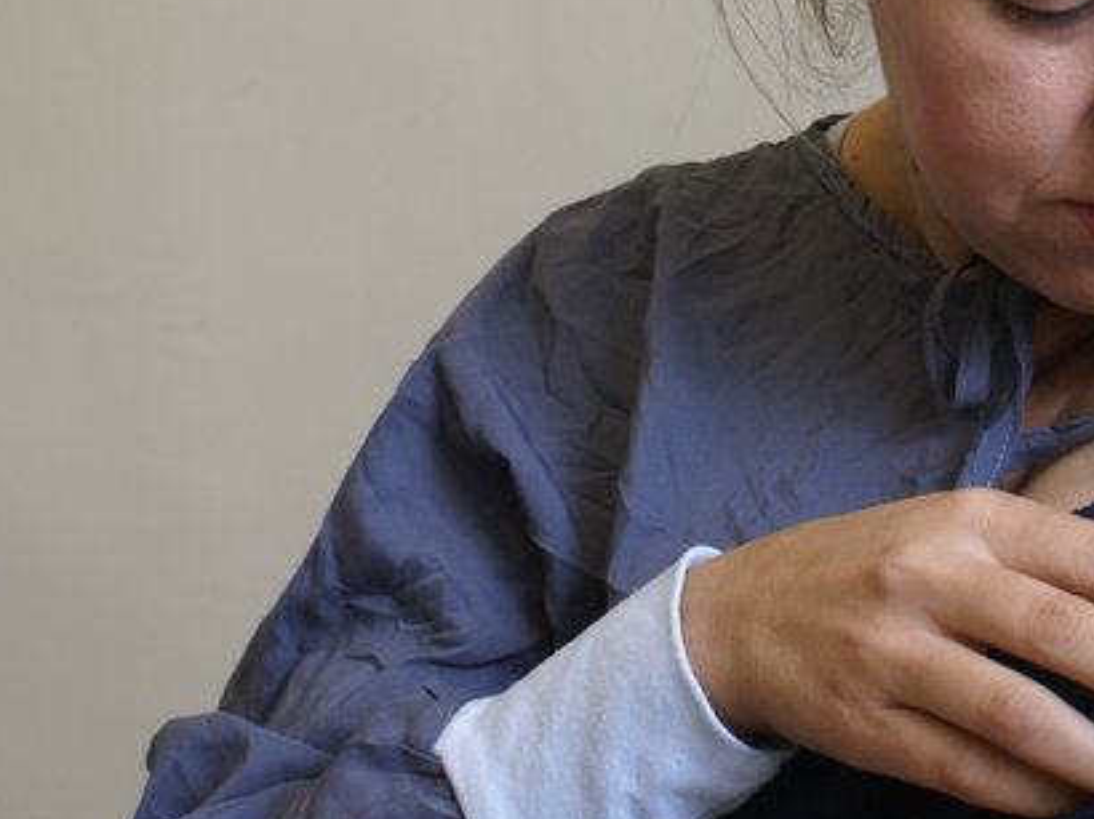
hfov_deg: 19.4
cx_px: 776
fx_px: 3190
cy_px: 145
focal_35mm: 101
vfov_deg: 14.5
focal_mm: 28
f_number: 5
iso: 320
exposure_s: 1/50
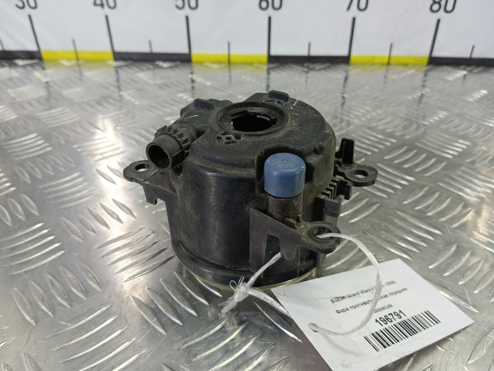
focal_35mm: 23
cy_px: 186
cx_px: 247
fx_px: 328
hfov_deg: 73.9
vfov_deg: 58.9
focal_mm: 4.11
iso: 142
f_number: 1.6
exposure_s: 1/50
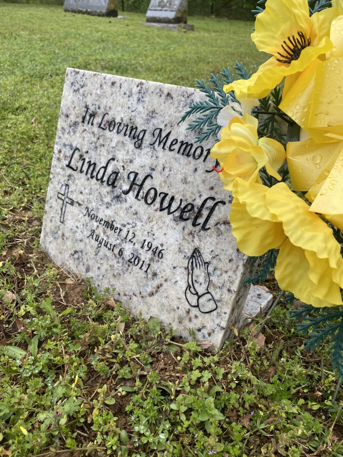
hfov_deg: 53.1
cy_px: 228
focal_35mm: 26
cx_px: 172
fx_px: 344
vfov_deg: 67.3
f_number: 1.8
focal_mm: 4.25
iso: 32
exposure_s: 1/508
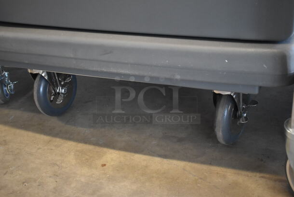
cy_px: 98
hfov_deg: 41.1
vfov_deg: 28.1
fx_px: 392
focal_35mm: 48
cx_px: 147
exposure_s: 1/50
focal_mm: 32
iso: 2500
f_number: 4.5
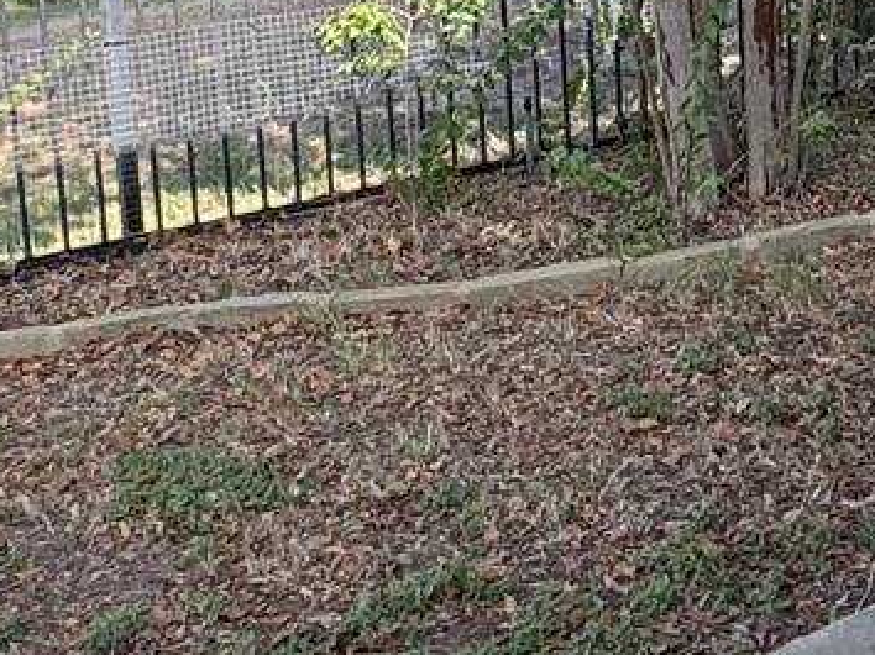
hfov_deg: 22.9
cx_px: 932
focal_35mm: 81
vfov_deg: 17.7
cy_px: -35
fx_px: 2046
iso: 40
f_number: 2.2
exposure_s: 1/282
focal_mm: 2.22
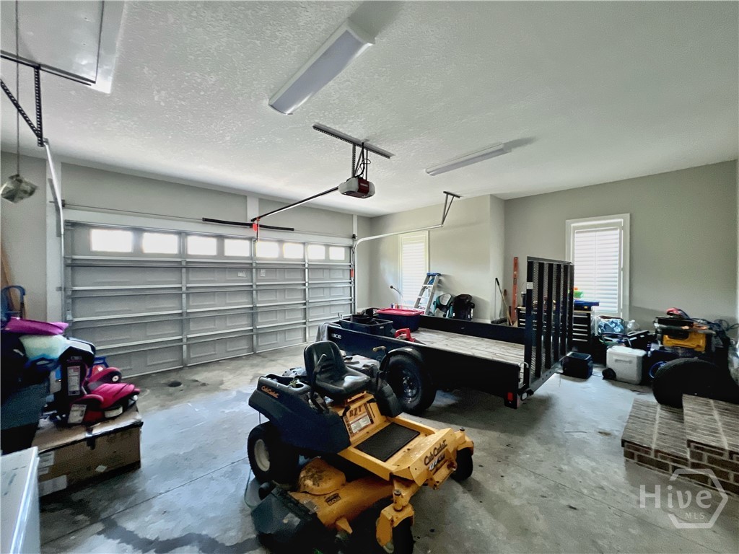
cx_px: 370
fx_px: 278
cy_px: 277
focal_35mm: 13
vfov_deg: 89.9
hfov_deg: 106.2
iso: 640
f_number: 1.8
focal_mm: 1.57
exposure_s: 1/60
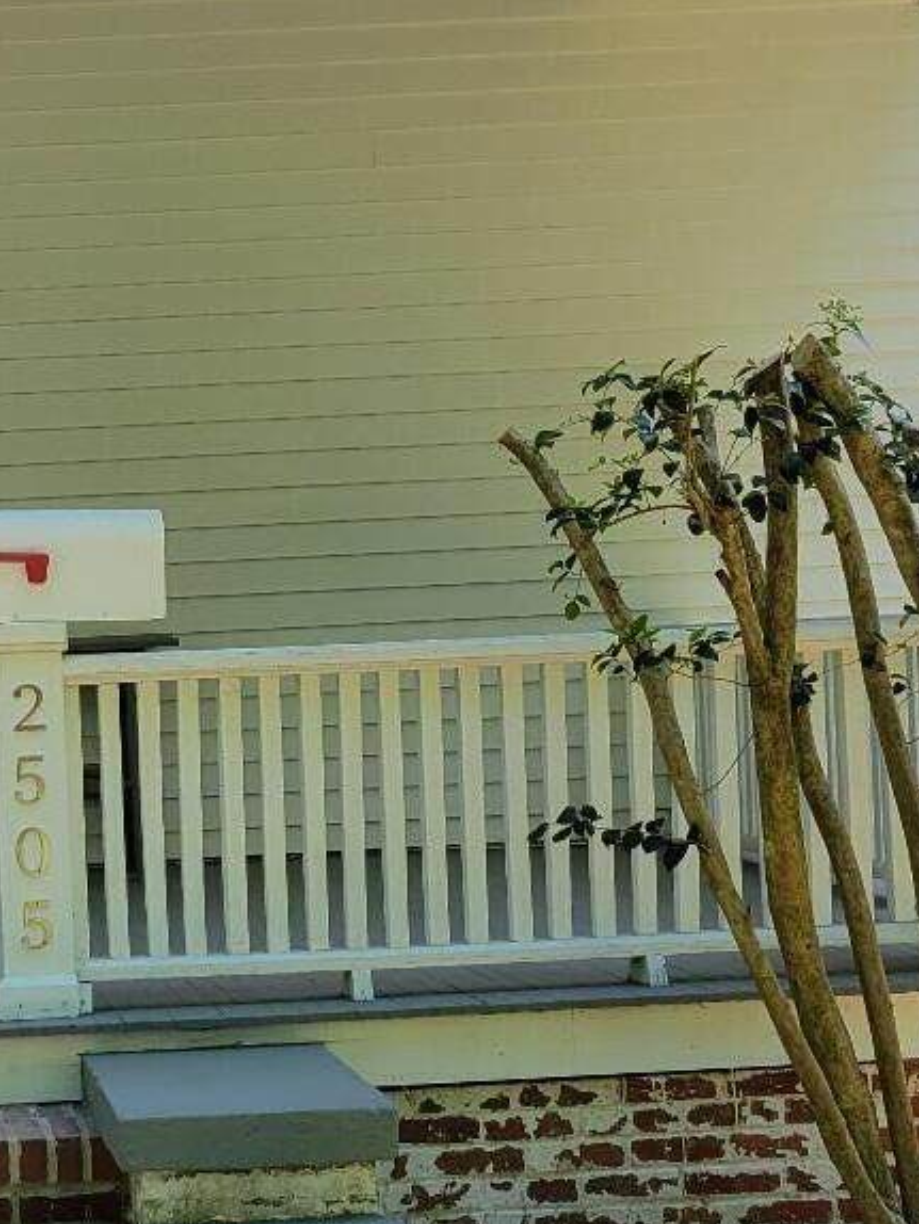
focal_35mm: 73
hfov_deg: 19.5
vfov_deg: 26.6
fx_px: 2582
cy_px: 710
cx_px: -31
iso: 40
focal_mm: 5.4
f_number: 1.8
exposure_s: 1/500
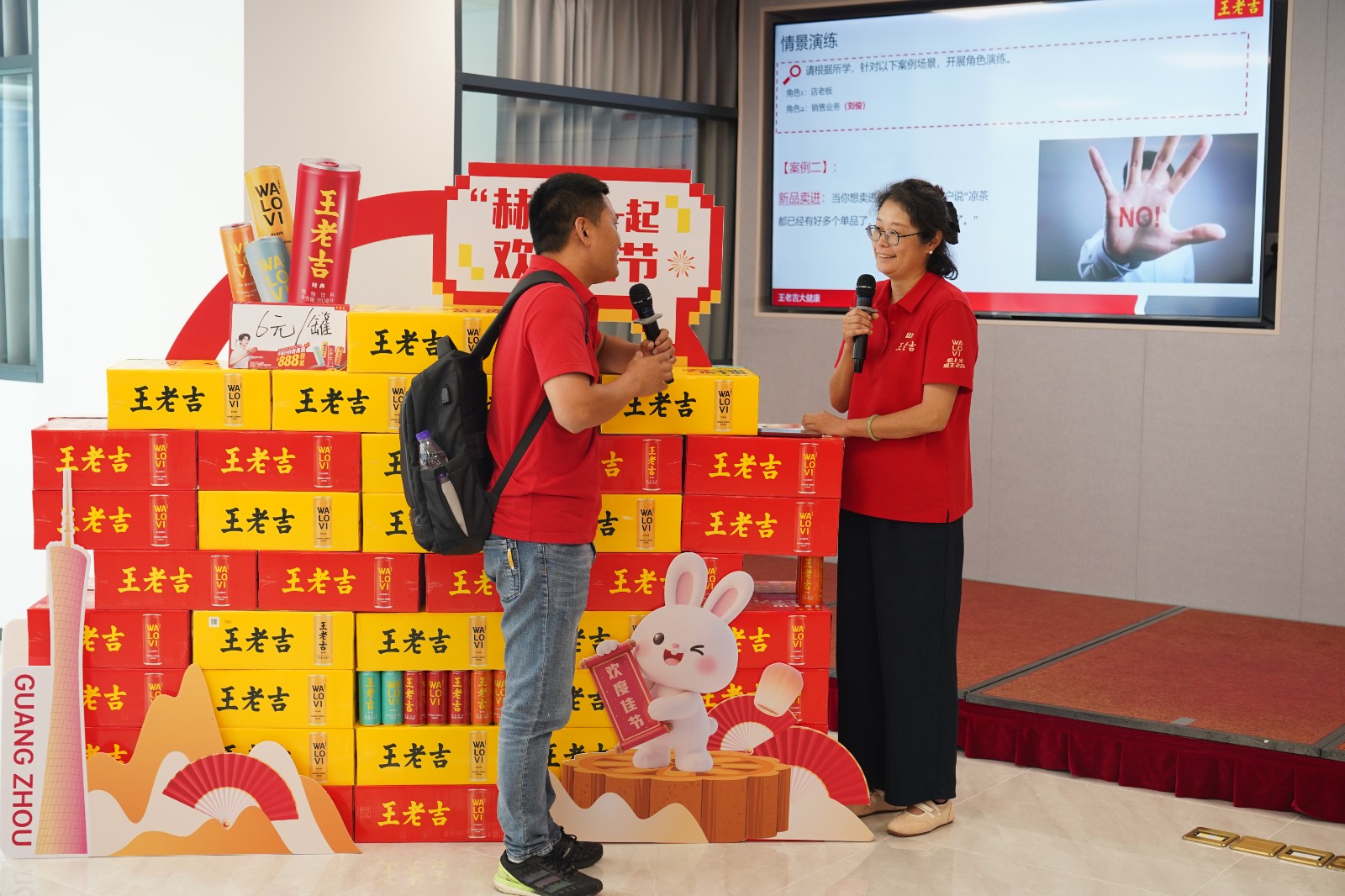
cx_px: 672
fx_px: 1793
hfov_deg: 41.1
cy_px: 448
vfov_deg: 28.1
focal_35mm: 48
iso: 800
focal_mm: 48
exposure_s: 1/125
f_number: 4
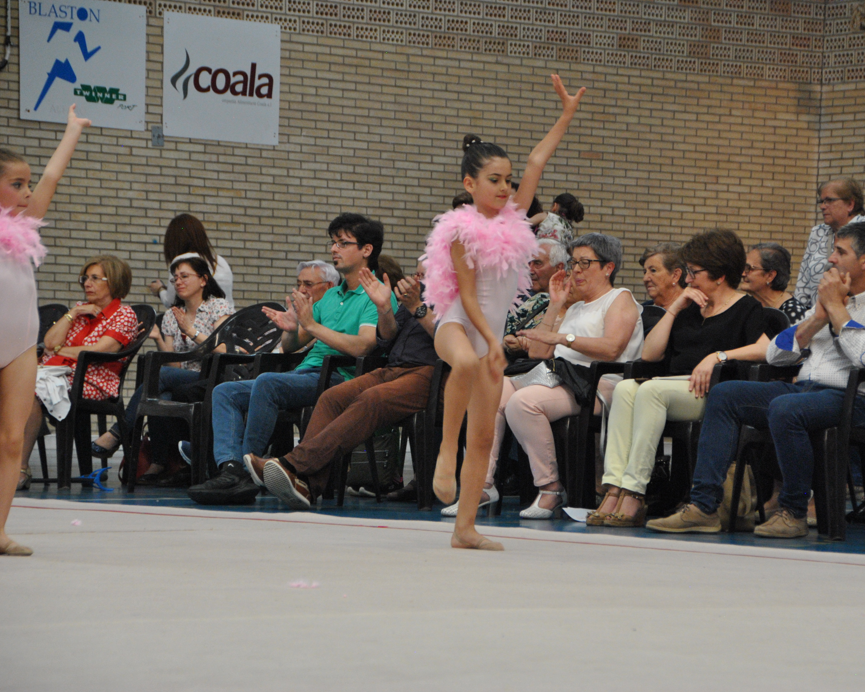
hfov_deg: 13.3
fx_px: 3712
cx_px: 485
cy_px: 346
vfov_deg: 10.7
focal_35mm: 145
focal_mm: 86
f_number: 5.3
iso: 800
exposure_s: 1/125
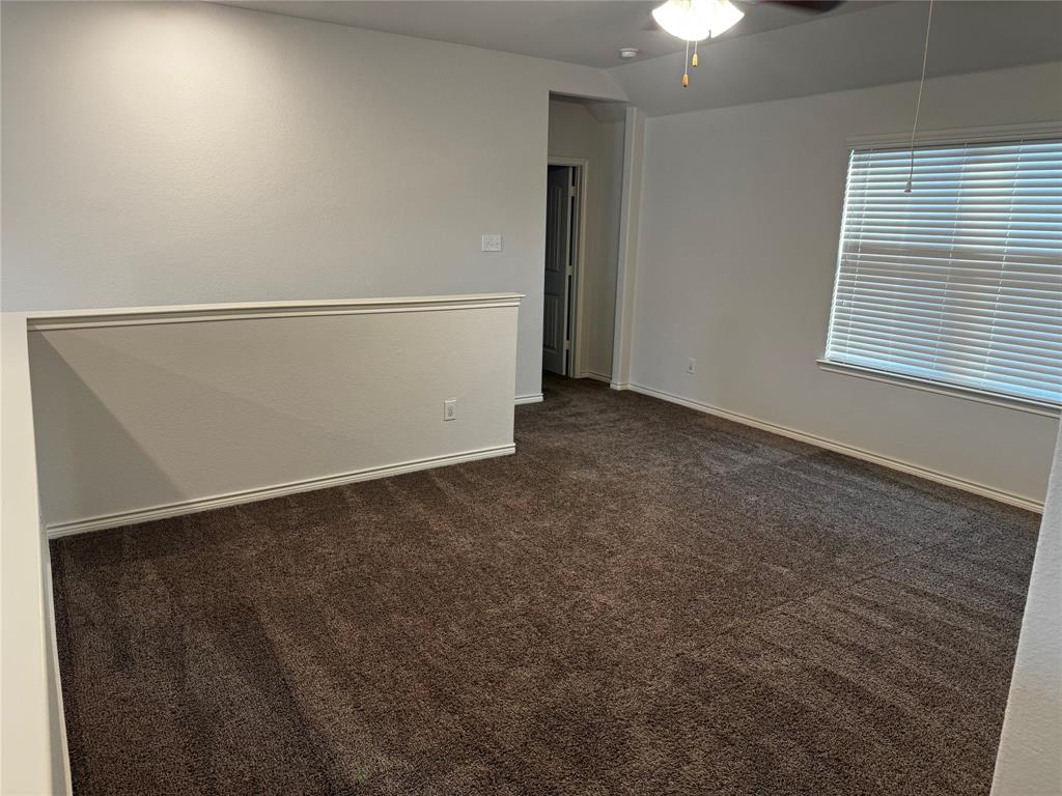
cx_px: 531
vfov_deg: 56.8
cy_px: 398
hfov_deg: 71.6
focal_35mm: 24
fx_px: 736
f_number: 1.78
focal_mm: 6.76
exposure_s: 1/60
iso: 125
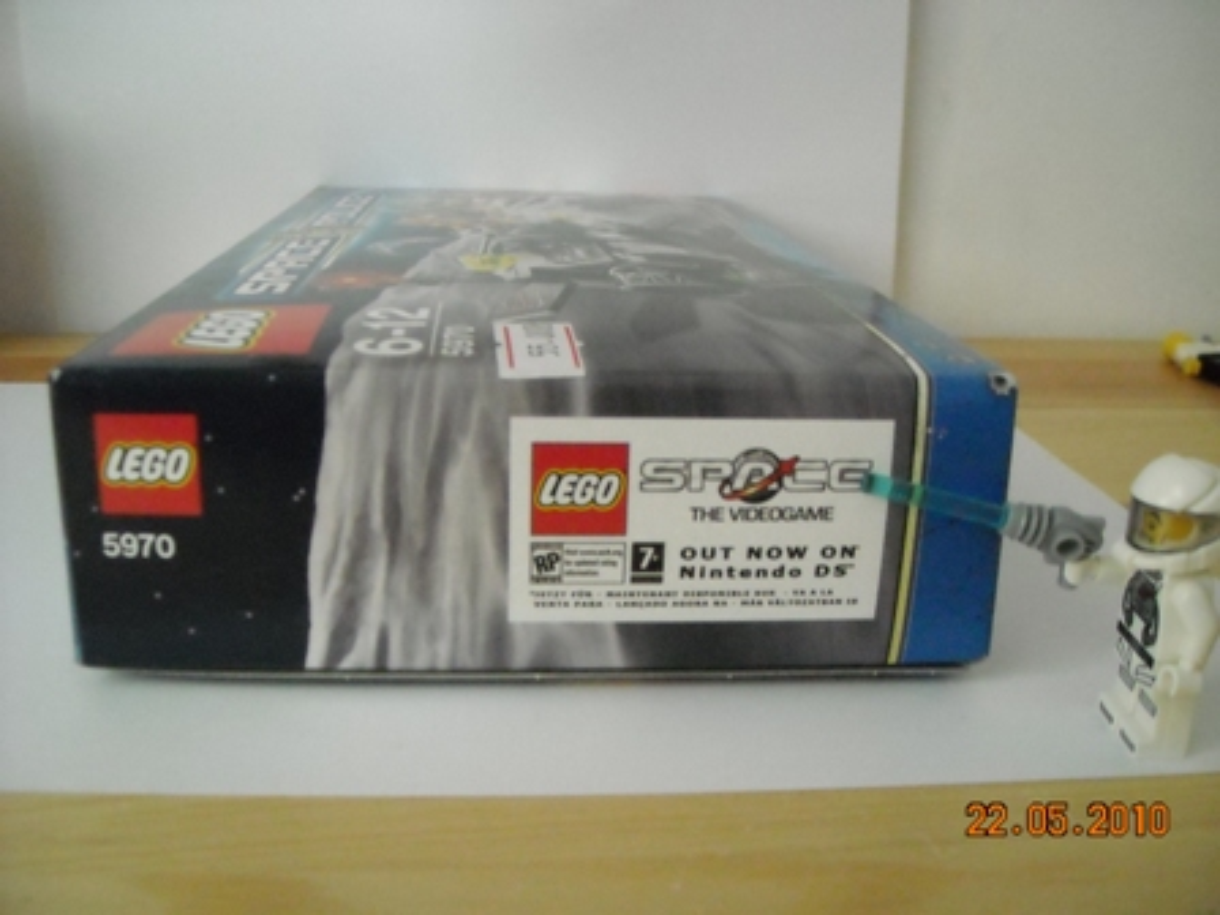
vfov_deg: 40.7
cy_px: 458
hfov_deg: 52.6
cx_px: 610
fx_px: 1234
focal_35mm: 35
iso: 800
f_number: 2.8
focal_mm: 5.7
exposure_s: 1/42
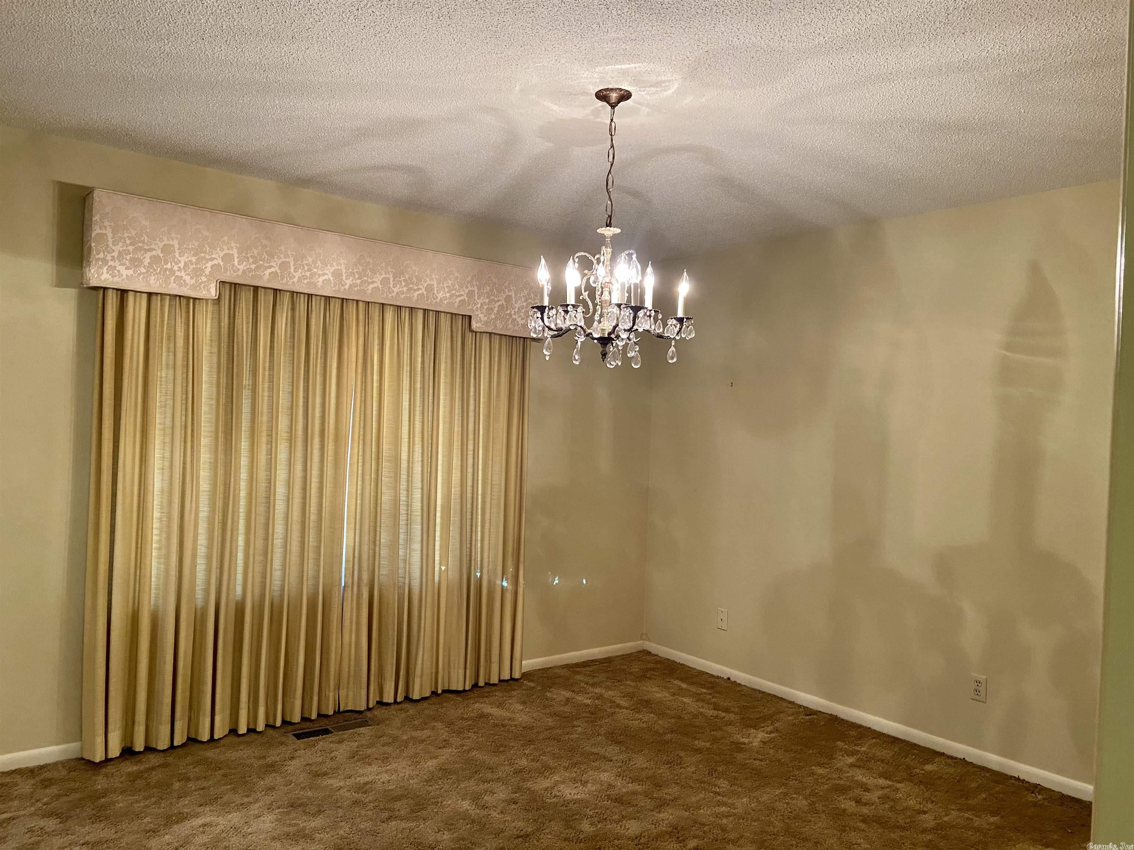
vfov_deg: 53.1
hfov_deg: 67.3
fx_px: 852
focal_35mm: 26
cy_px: 425
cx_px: 567
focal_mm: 4.25
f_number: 1.8
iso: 200
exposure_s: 1/60
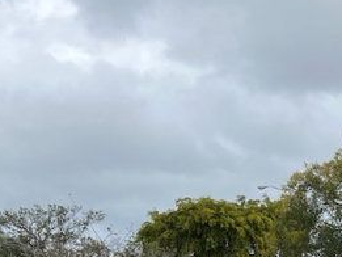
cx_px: 539
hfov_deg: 17.1
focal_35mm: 102
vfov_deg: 13.6
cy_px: 387
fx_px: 1008
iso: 50
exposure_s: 1/4115
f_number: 1.5
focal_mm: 5.7
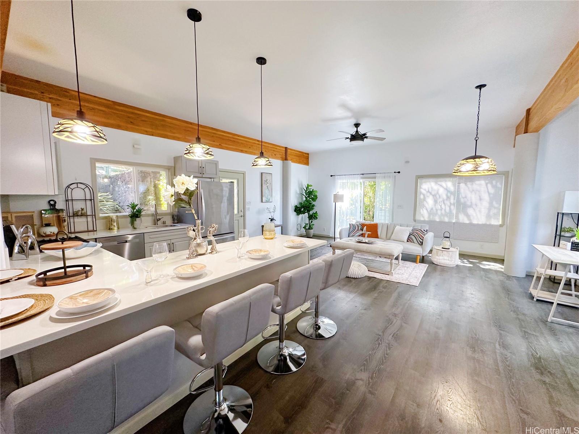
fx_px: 234
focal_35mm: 14
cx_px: 290
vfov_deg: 85.7
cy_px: 217
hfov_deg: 102.1
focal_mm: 2.22
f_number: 2.2
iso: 250
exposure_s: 1/120
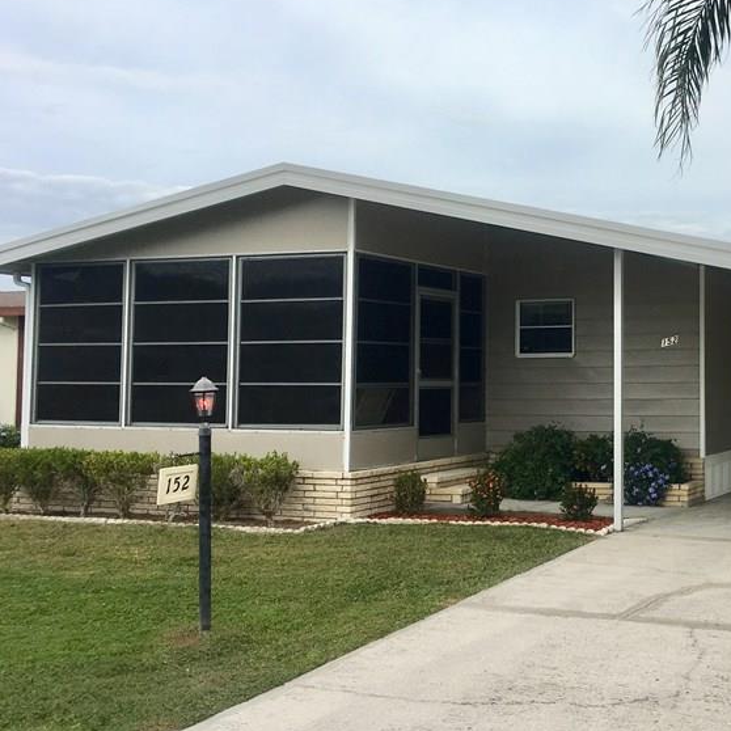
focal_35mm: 47
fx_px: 1123
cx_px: 639
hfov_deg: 34.3
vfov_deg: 36.0
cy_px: 316
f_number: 2.2
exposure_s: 1/1083
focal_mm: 4.15
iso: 25
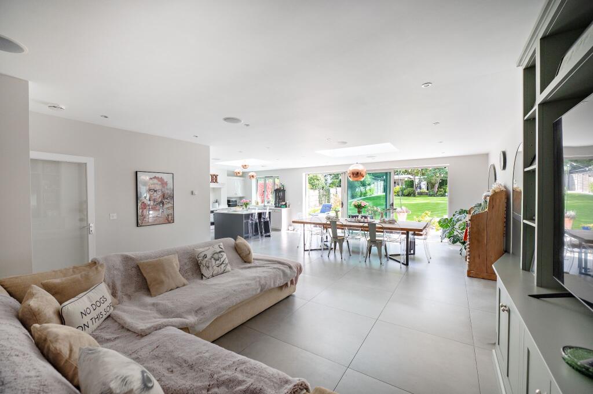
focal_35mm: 14
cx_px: 296
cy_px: 197
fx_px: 230
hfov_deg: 104.3
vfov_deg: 81.1
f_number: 4.5
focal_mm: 14
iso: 100
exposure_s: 1/160
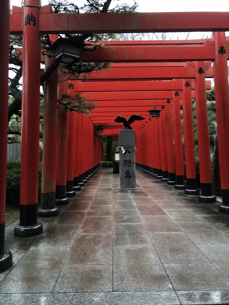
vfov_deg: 63.4
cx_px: 114
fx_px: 247
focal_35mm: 28
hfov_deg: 49.7
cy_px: 152
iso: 50
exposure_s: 1/120
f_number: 1.8
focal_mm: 4
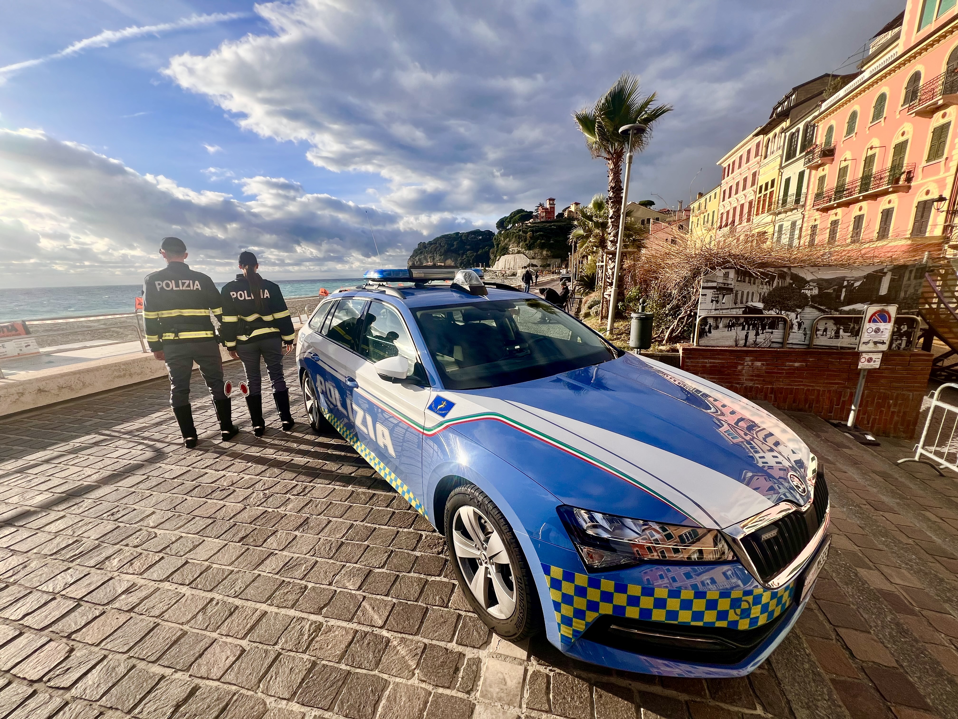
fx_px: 360
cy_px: 360
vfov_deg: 89.9
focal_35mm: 13
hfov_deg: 106.2
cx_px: 479
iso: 32
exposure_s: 1/1193
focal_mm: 1.57
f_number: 1.8
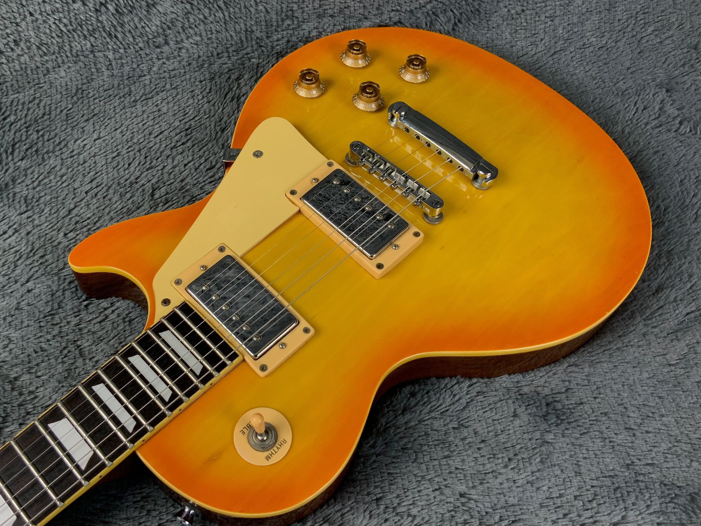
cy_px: 283
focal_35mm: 34
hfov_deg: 53.8
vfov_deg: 41.8
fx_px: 689
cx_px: 306
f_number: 1.8
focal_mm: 3
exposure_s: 1/60
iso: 40
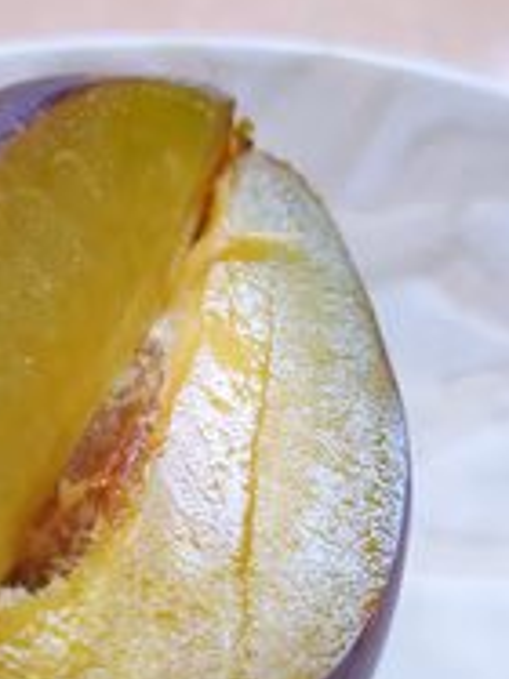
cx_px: 135
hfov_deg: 23.4
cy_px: 581
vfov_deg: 30.2
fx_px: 1217
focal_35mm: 62
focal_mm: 3.8
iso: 160
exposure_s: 1/33.3
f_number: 2
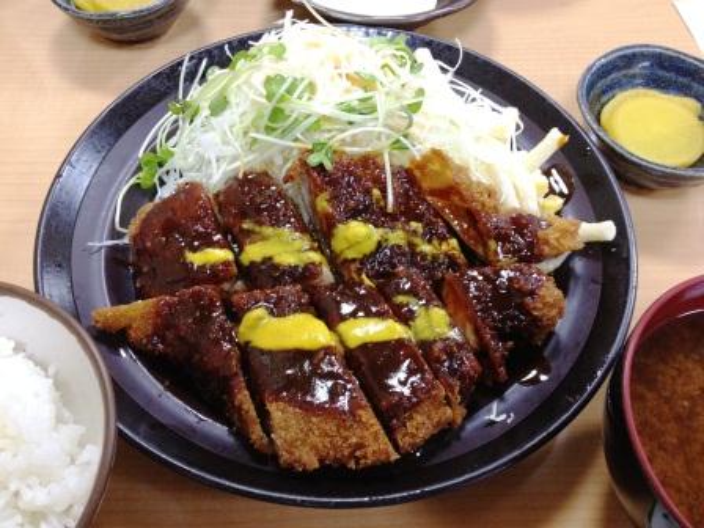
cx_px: 352
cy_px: 264
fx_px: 712
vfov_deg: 40.7
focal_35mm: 35
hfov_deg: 52.6
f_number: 2.4
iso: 200
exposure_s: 1/20
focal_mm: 4.28
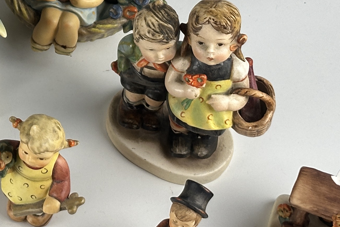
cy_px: -26
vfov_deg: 8.8
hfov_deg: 12.9
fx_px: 1464
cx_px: -55
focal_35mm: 155
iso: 50
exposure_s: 1/150
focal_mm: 6.86
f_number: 1.78
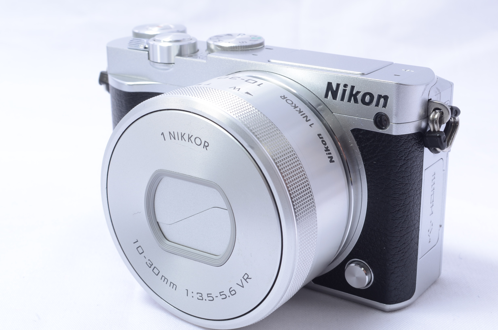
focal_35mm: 66
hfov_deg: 30.6
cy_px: 165
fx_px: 911
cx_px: 249
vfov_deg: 20.5
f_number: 18
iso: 125
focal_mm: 44
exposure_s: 1/125
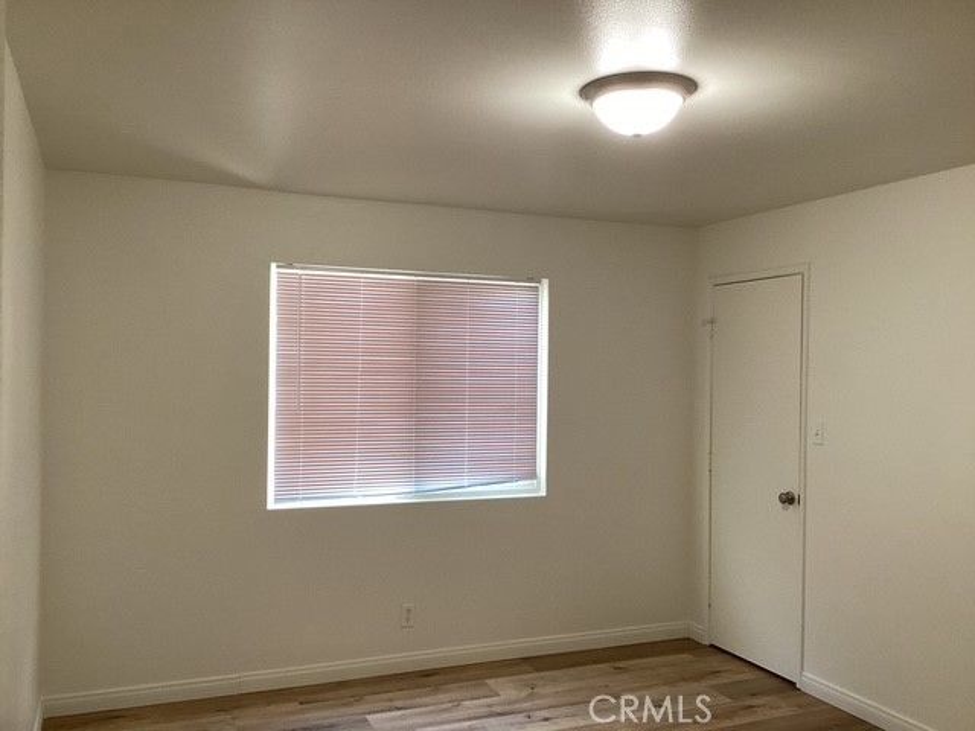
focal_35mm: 31
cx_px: 488
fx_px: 873
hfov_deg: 58.4
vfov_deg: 45.4
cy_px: 366
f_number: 2.4
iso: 160
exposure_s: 1/60
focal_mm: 3.3
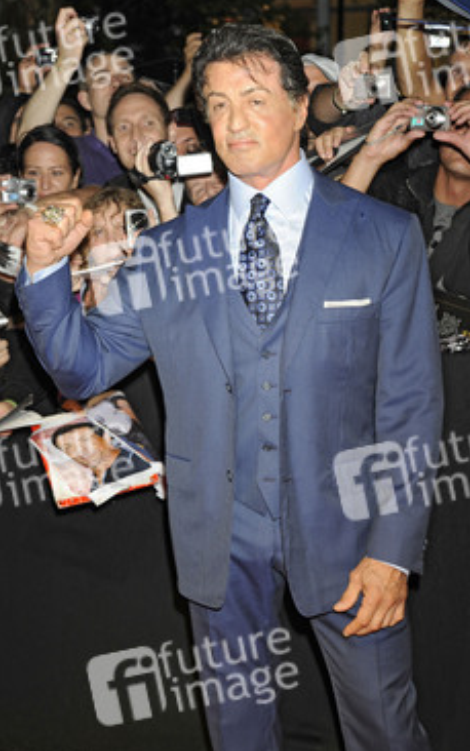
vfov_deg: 29.8
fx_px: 1413
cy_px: 369
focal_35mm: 69
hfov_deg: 18.9
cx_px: 252
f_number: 6.3
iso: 500
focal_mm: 62
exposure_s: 1/160
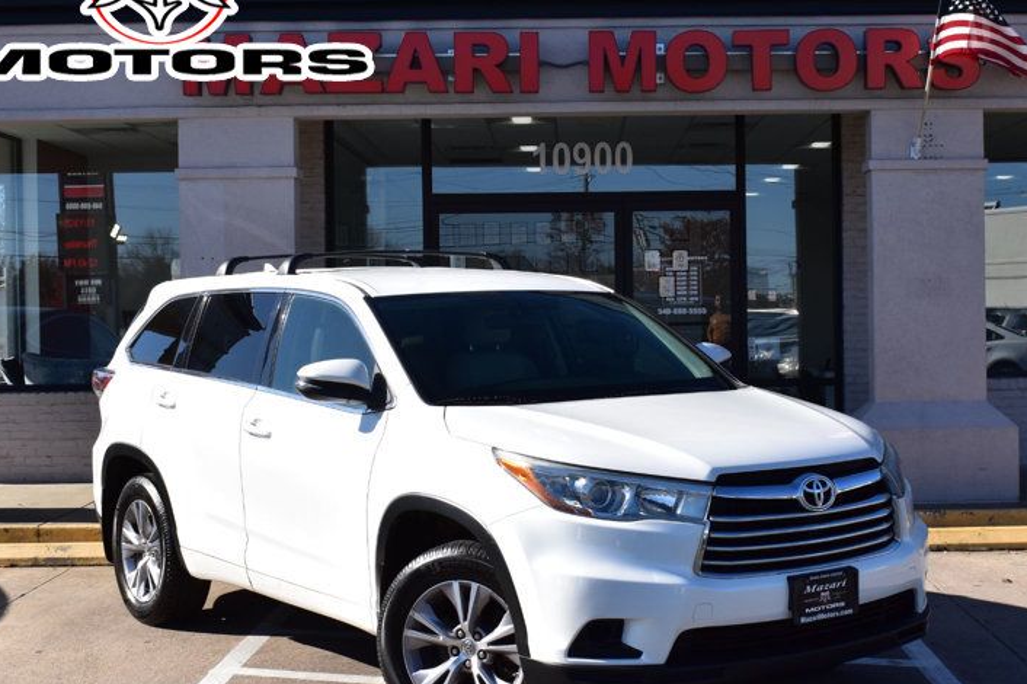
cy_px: 345
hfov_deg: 34.0
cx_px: 621
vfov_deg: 23.1
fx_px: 1674
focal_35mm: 59
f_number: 11
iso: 400
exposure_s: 1/500
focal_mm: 27
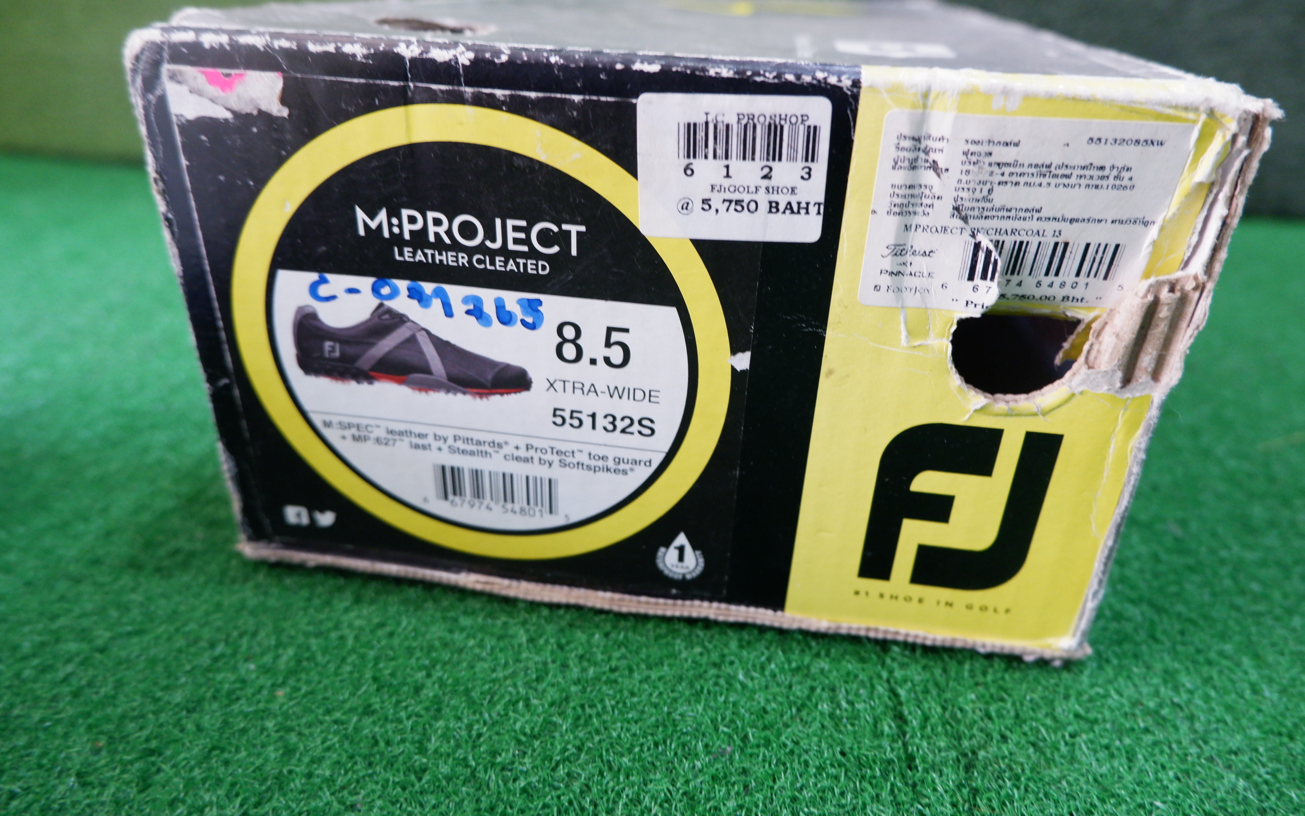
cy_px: 374
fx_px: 854
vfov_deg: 51.0
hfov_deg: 74.8
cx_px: 661
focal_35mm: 24
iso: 1600
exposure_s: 1/25
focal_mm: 15
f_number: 3.5
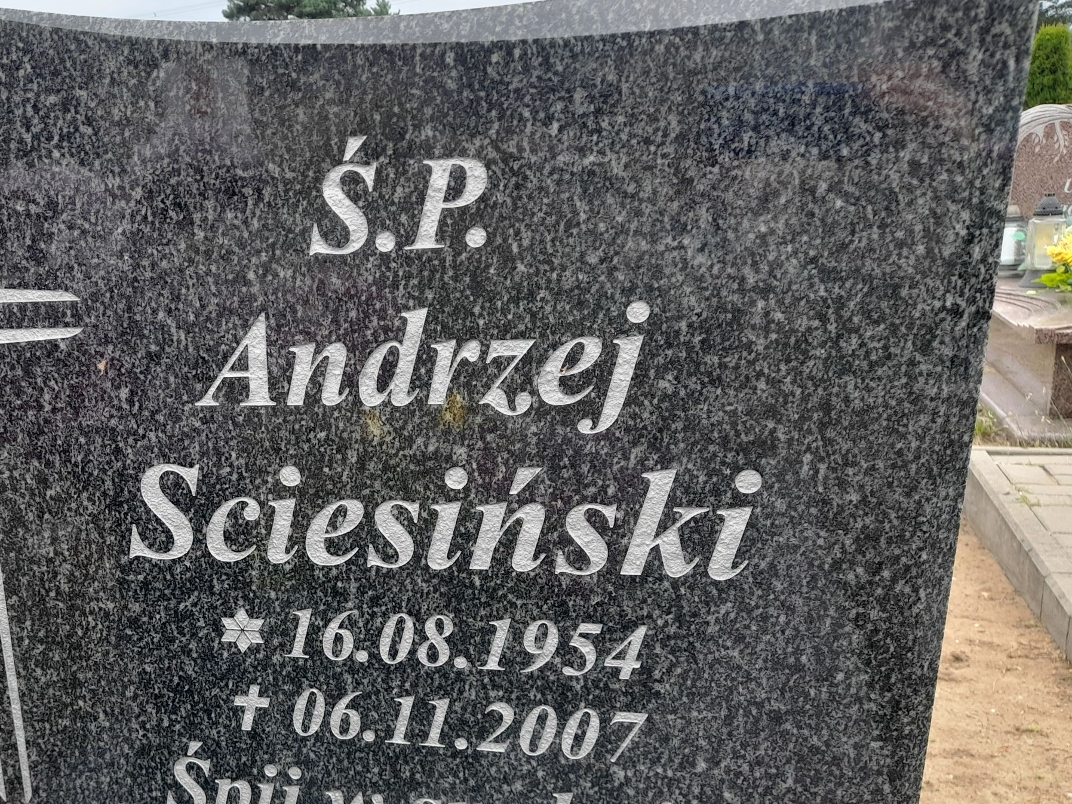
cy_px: 553
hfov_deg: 46.7
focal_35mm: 39
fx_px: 1208
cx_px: 313
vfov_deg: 36.3
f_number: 2
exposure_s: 1/142
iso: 20
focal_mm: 4.6
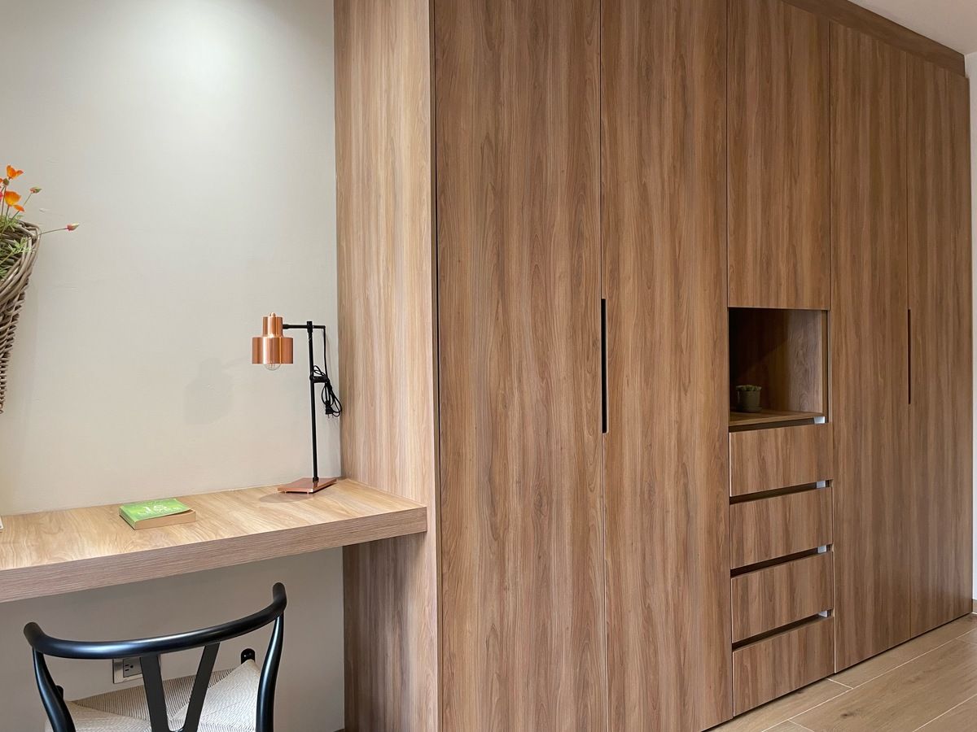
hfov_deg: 67.3
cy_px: 366
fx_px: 734
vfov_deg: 53.1
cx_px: 488
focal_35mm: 26
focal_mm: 4.2
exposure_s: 1/60
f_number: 1.6
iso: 100
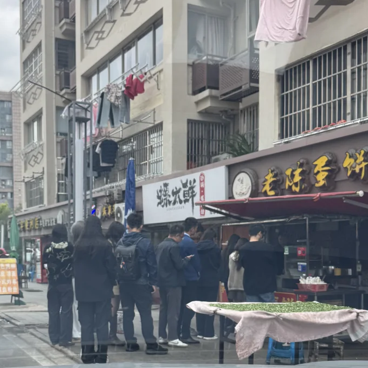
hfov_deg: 37.3
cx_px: 132
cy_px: 255
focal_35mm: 45
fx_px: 541
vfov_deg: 37.0
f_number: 1.78
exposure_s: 1/178
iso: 64
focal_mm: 6.76
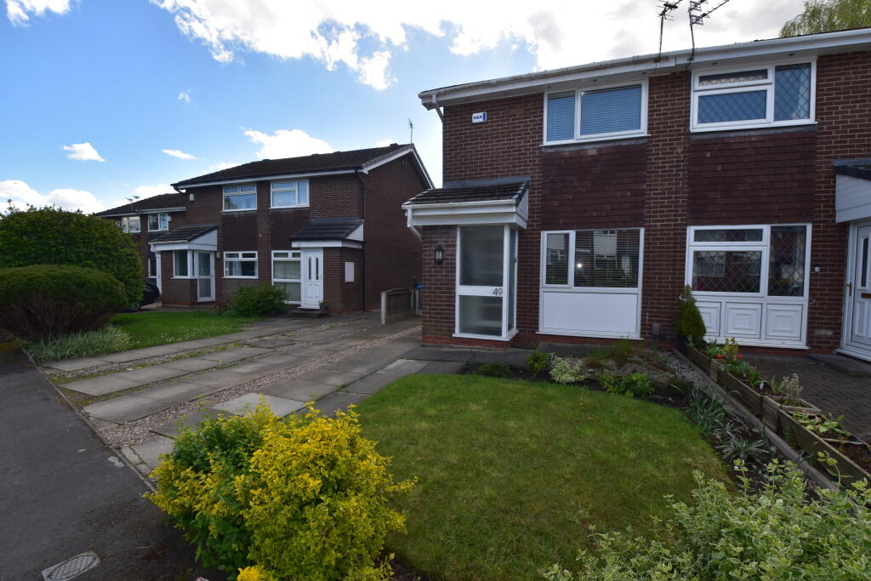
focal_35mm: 15
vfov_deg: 77.3
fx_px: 363
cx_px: 436
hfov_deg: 100.4
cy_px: 290
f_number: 10
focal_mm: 10
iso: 200
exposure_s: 1/200
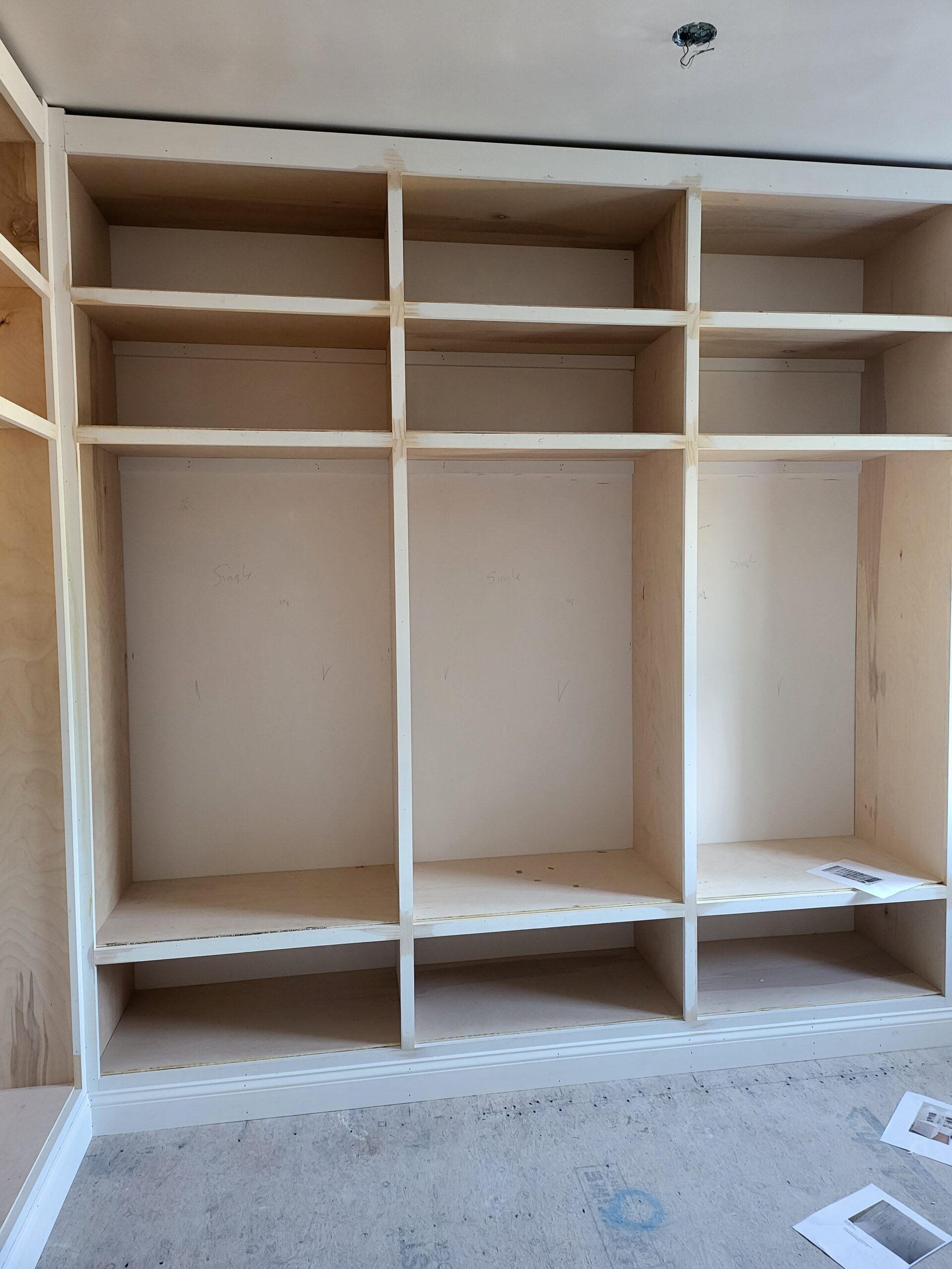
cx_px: 476
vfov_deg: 71.6
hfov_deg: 56.8
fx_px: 880
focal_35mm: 24
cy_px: 634
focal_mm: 5
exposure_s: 1/40
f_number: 1.8
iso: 320
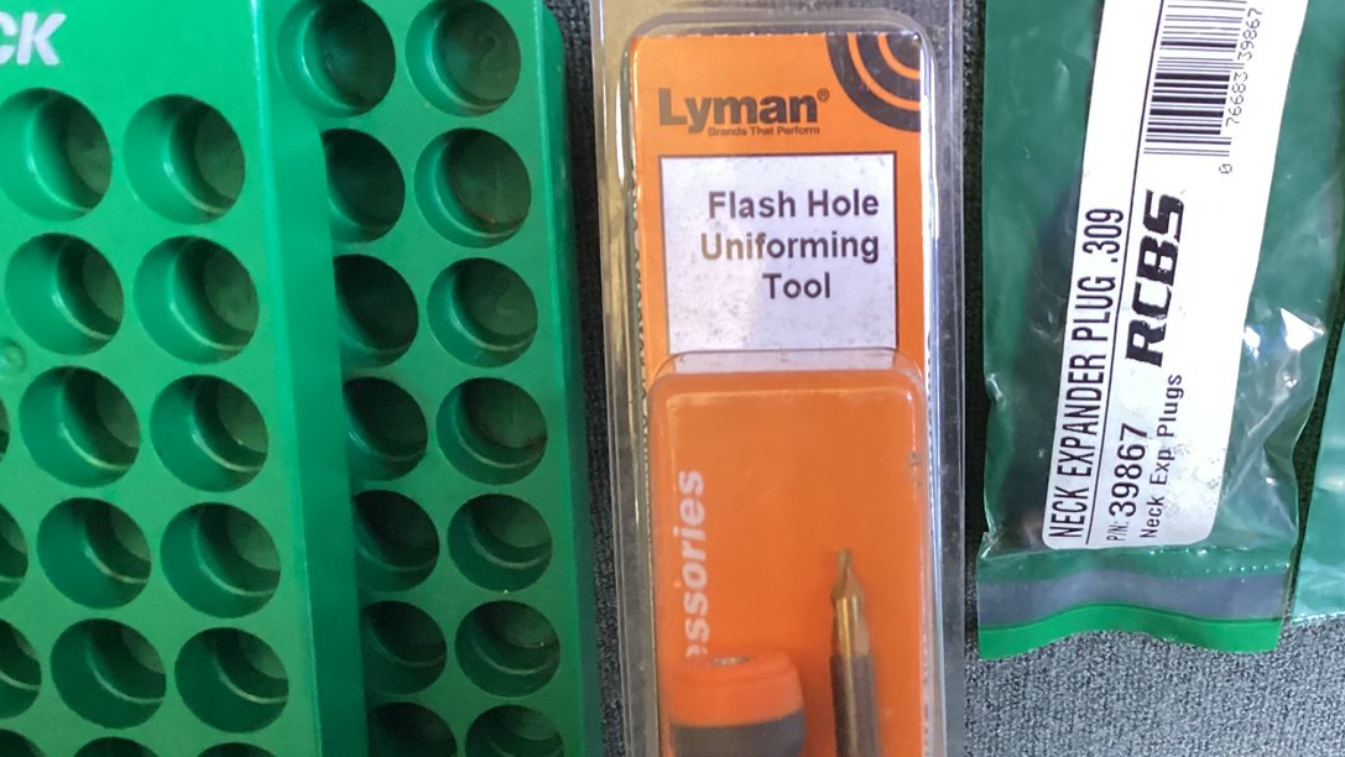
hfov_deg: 43.3
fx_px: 1677
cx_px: 848
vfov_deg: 24.9
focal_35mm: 47
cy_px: 645
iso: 320
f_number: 2.4
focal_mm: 3.3
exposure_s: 1/33
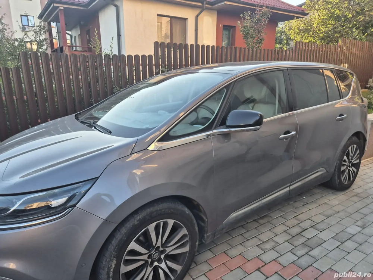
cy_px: 140
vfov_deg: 58.9
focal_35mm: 23
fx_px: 248
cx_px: 186
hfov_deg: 73.9
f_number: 1.8
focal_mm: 5.4
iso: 40
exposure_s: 1/180
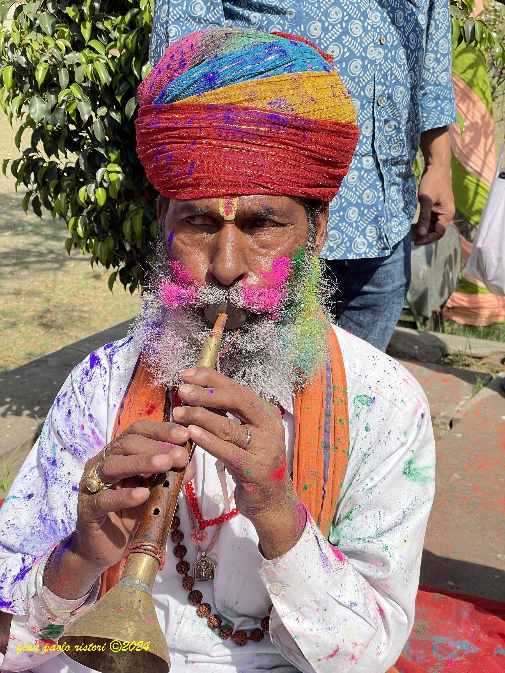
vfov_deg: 36.8
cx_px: 252
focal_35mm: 52
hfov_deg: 28.0
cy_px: 336
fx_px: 1011
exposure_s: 1/1199
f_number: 2
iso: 25
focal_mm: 6
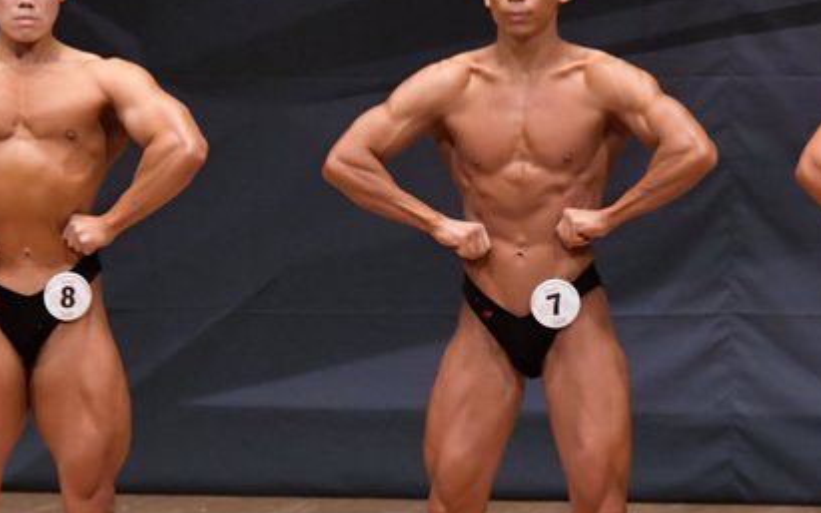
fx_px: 11614
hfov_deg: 4.0
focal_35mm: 519
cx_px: 249
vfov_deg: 2.5
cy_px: 327
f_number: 5.6
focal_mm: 180
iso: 6400
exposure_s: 1/400
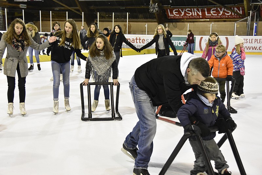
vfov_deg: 23.8
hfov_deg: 35.1
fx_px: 415
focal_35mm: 57
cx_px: 131
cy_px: 88
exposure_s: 1/200
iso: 4000
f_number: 4.2
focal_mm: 38
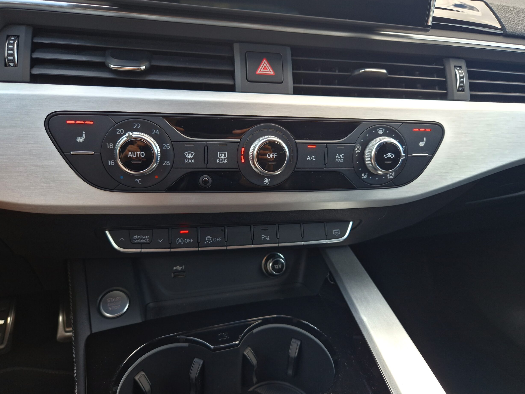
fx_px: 364
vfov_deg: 56.8
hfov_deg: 71.6
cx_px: 263
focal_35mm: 24
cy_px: 197
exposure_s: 1/182
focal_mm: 5.4
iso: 125
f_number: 1.8
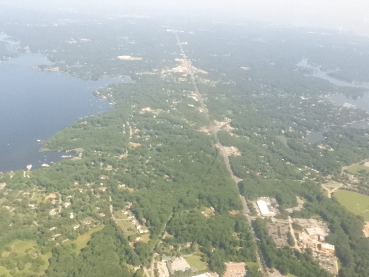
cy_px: 138
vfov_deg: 46.8
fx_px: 320
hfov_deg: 60.0
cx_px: 184
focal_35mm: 30
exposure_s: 1/2000
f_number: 5
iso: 1600
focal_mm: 5.4
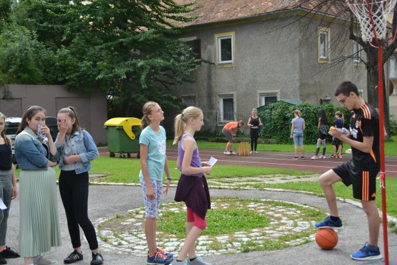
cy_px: 132
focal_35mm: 48
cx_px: 198
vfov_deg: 28.1
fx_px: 529
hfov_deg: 41.1
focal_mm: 32
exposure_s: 1/800
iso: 400
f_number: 4.2
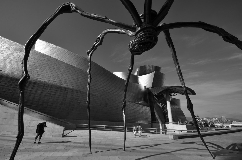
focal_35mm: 15
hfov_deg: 100.5
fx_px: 101
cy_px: 80
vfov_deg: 77.2
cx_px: 121
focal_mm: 10
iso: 200
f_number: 13
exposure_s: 1/250
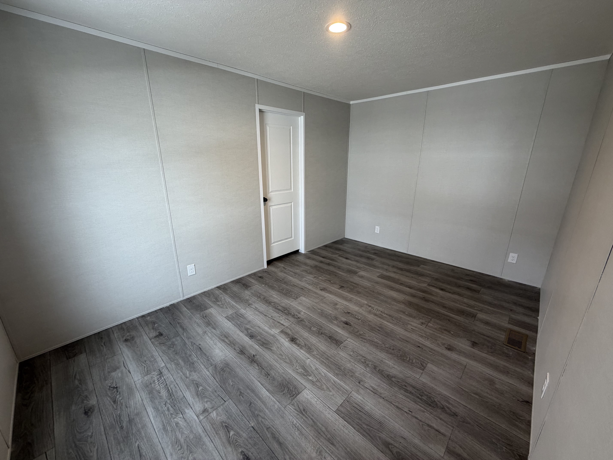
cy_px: 230
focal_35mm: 14
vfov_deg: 85.7
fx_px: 248
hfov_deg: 102.1
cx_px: 306
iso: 200
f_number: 2.2
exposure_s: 1/120
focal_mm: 2.22
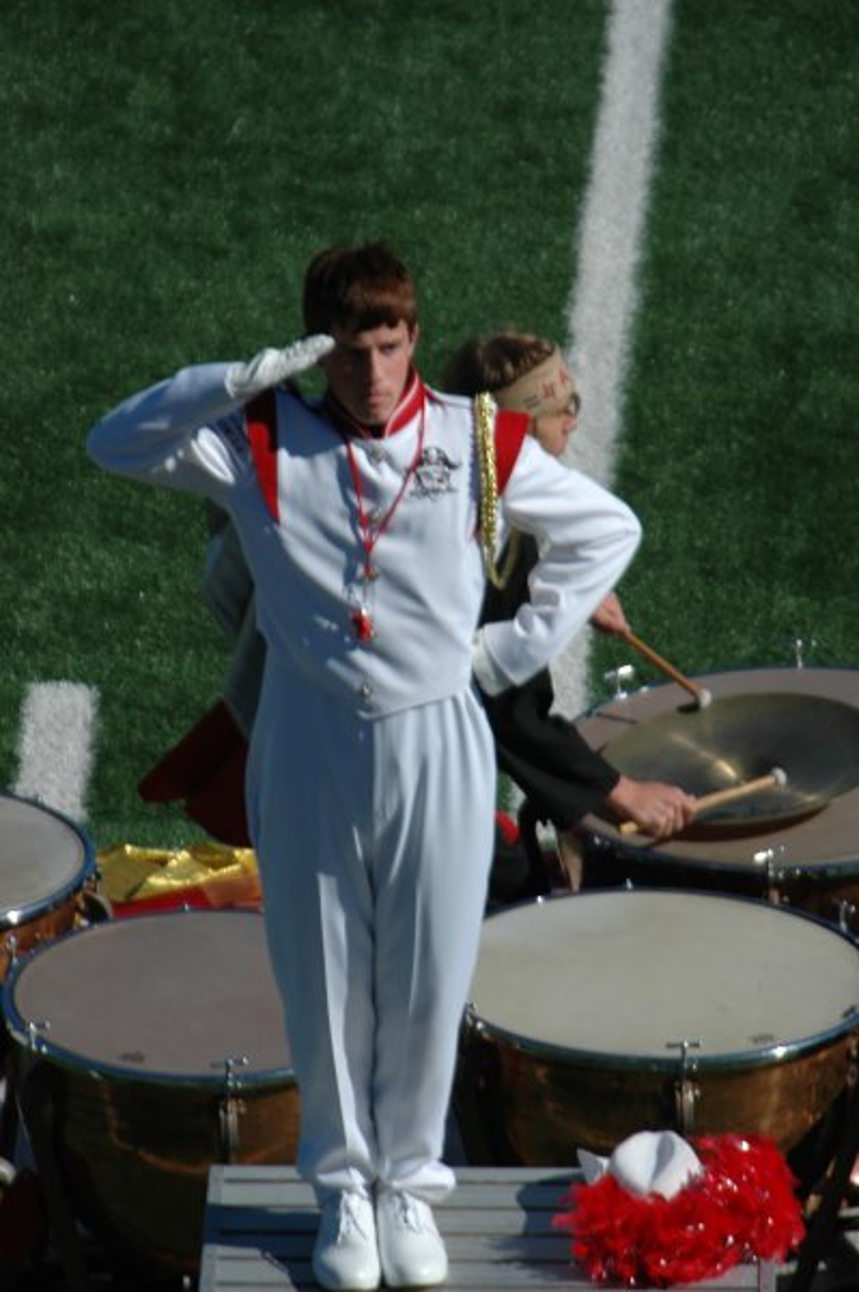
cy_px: 646
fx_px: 21511
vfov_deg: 3.4
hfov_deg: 2.3
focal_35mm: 600
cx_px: 430
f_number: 5.6
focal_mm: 400
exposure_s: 1/1600
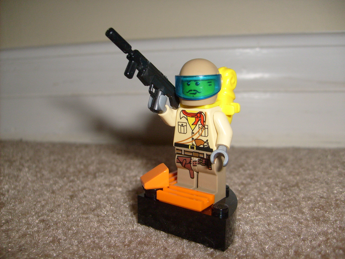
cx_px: 172
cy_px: 130
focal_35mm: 35
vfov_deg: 40.7
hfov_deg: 52.6
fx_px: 349
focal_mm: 5.8
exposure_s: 1/45
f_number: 2.8
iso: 100
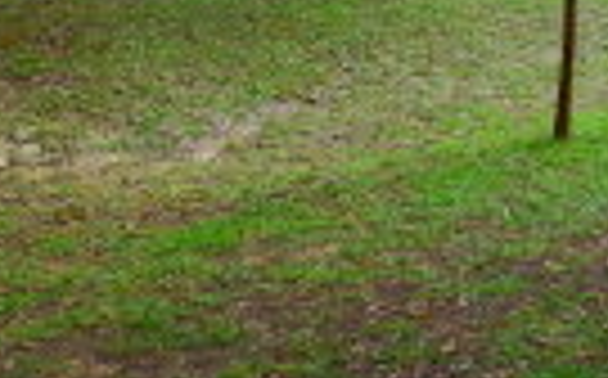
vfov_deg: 12.6
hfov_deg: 20.9
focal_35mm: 93
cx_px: 721
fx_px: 1539
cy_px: -342
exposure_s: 1/80
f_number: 7.1
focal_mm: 24
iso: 400
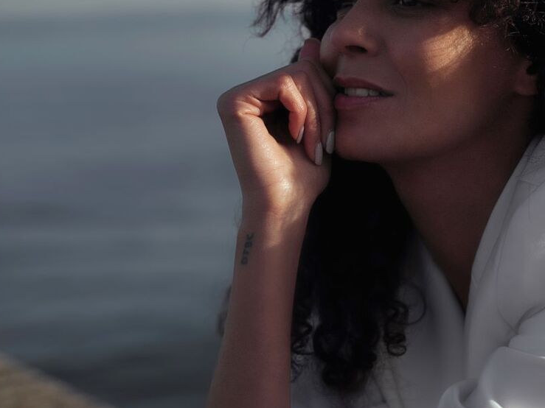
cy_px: 168
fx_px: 1417
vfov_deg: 16.4
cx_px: 465
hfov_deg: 21.4
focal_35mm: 90
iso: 100
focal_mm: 50
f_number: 2.5
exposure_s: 1/2000
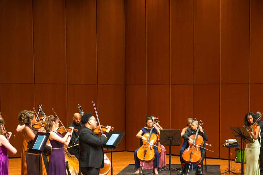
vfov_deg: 14.3
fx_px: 686
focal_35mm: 94
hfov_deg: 21.4
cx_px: 215
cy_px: 175
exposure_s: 1/100
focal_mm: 38
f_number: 2.8
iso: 320
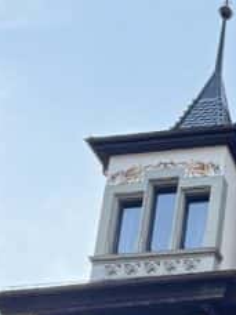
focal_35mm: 108
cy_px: 573
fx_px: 982
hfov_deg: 12.4
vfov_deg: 15.5
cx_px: 436
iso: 100
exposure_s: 1/772
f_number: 1.78
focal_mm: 6.76
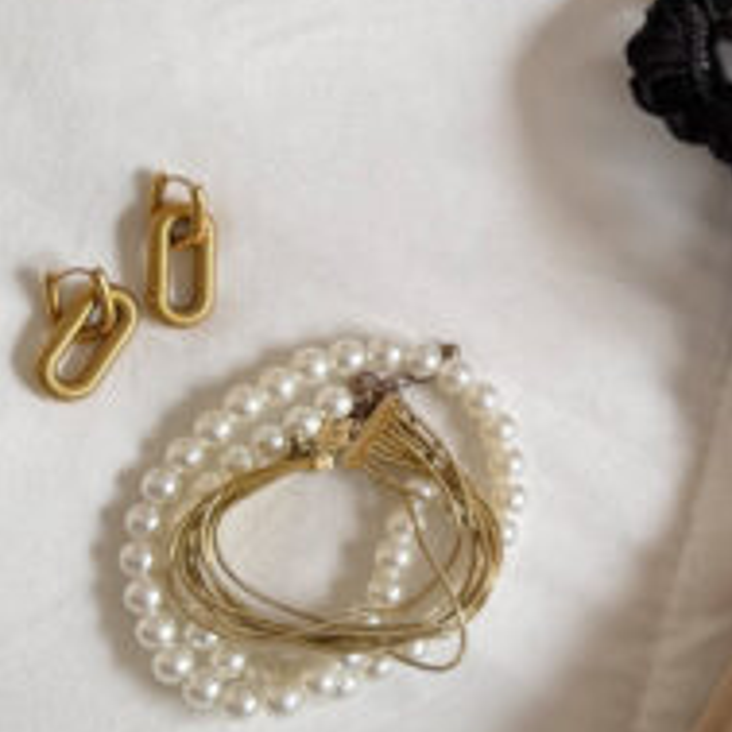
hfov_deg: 17.2
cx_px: 1127
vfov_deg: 19.2
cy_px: 221
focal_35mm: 90
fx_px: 2153
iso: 80
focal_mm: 6.76
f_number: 1.8
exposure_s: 1/120
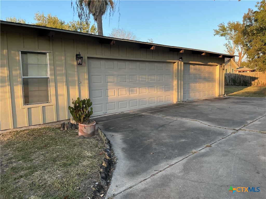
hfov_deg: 61.7
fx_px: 223
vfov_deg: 48.2
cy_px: 100
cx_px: 133
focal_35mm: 29
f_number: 1.8
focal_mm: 3
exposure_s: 1/269
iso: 25
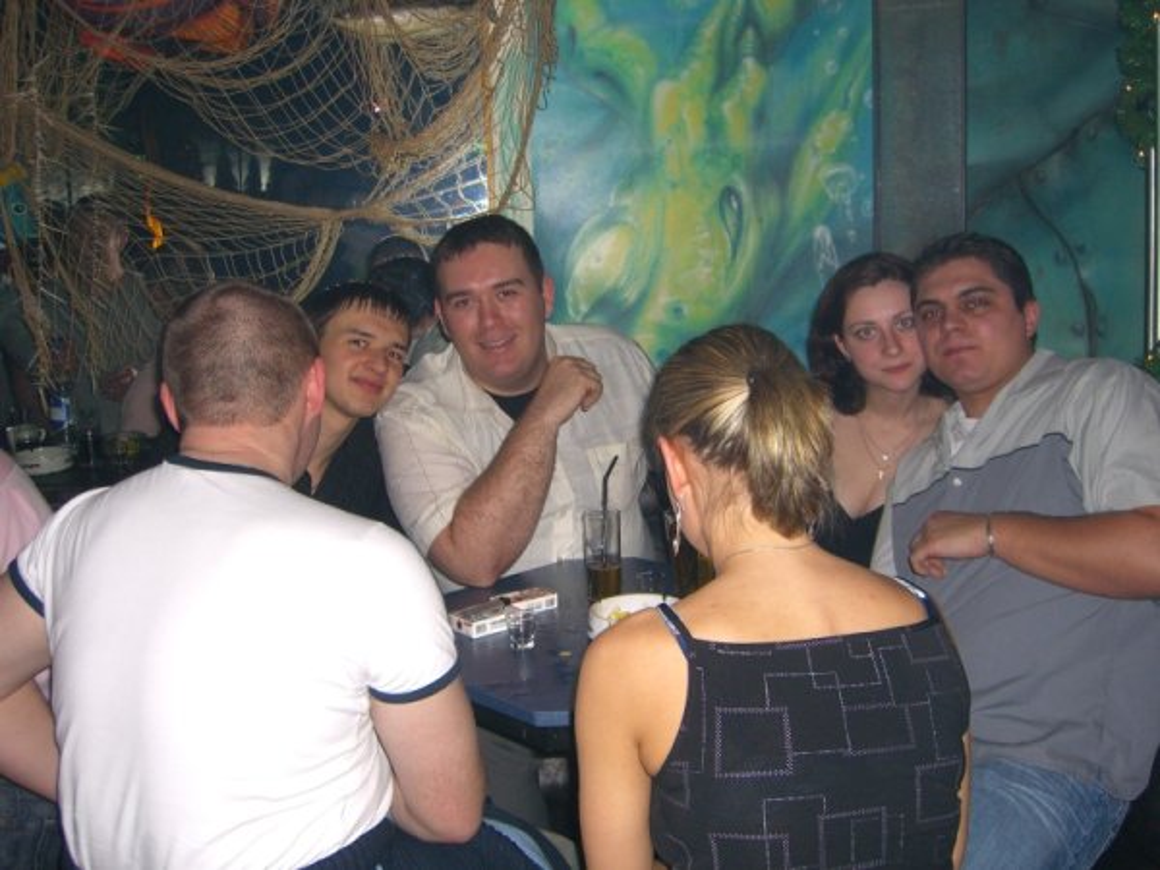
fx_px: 1273
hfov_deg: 49.0
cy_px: 435
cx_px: 580
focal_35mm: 38
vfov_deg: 37.7
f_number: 2.8
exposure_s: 1/60
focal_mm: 7.9
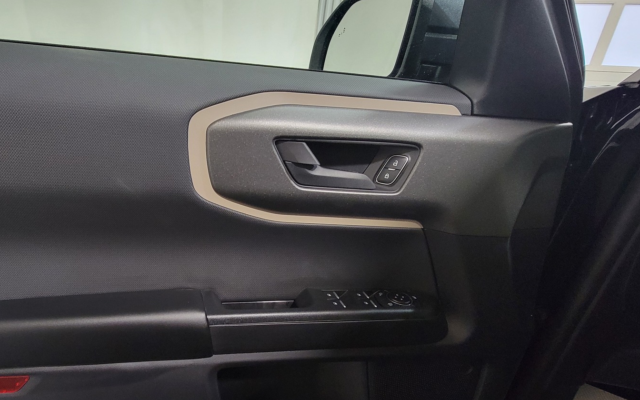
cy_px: 257
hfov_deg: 80.2
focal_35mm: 21
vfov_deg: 56.4
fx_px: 366
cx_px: 226
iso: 400
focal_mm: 2.2
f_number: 2.2
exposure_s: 1/60
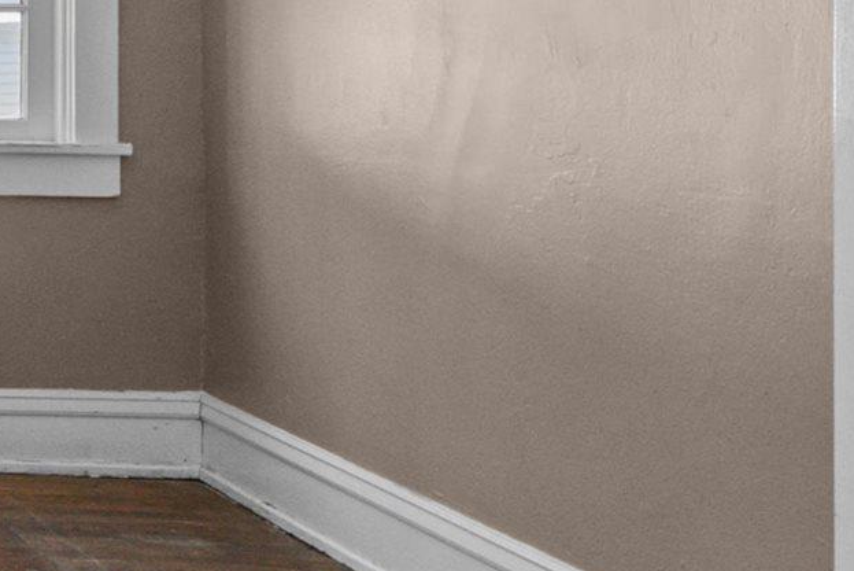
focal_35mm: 69
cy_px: 79
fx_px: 1638
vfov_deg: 19.5
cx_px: -668
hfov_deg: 20.7
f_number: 7.1
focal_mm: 14
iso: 400
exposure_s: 1/6
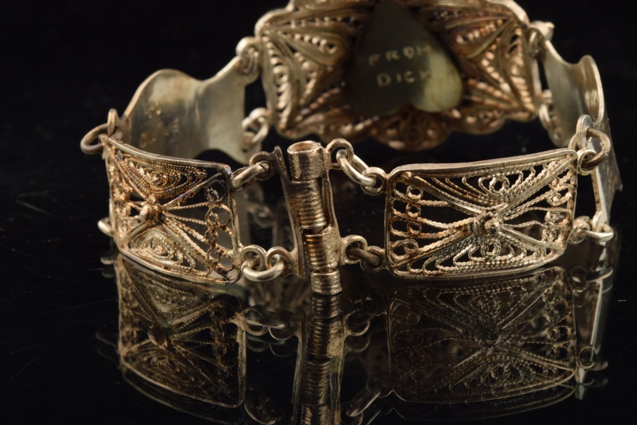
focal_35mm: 90
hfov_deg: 22.6
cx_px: 318
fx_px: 1593
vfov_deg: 15.2
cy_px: 212
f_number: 22
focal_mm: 60
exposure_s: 1/125
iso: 100
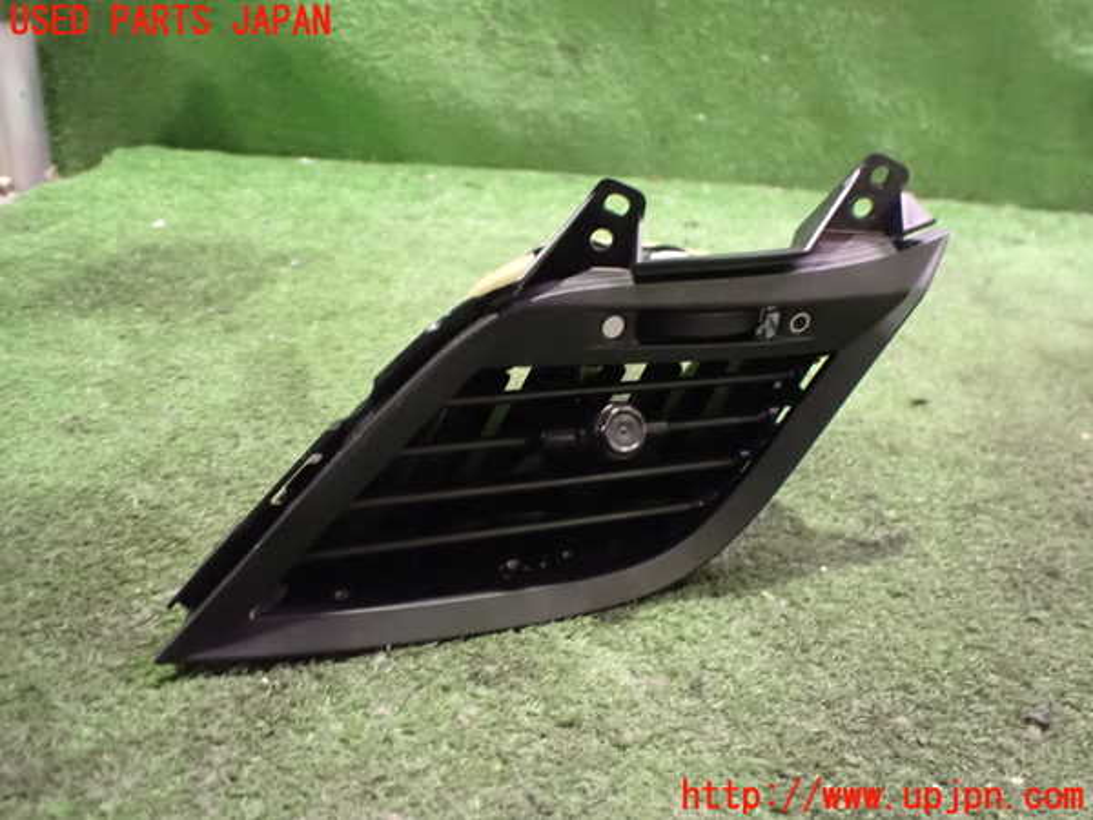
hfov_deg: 60.0
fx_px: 947
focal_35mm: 30
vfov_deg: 46.8
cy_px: 410
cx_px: 546
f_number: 2.3
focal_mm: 5.4
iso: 1600
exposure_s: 1/20
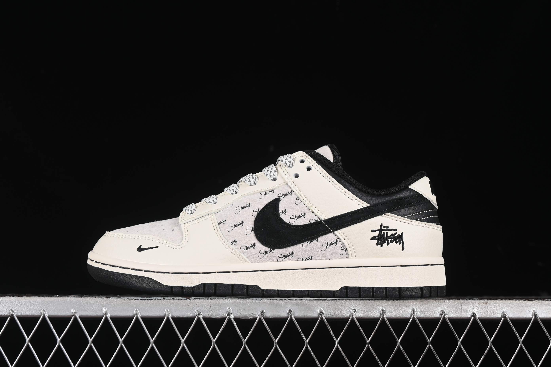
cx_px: 276
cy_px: 184
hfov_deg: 27.0
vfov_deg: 18.2
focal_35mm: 75
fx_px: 1148
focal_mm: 50
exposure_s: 1/80
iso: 160
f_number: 8
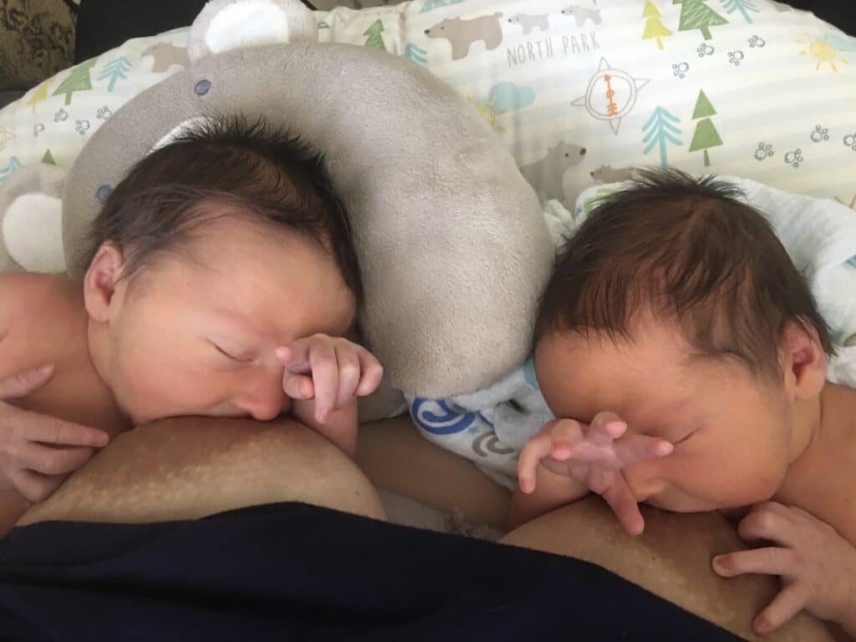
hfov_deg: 61.7
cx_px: 428
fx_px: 717
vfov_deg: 48.2
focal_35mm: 29
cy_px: 321
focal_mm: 4.15
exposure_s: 1/15
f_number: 2.2
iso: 125
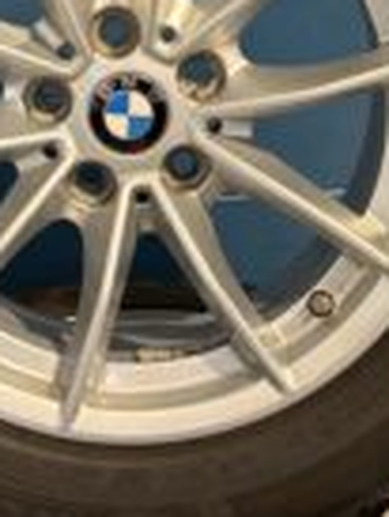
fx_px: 1137
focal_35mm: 76
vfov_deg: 25.0
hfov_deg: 19.3
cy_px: 75
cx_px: 98
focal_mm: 5.96
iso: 320
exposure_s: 1/50
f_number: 1.6
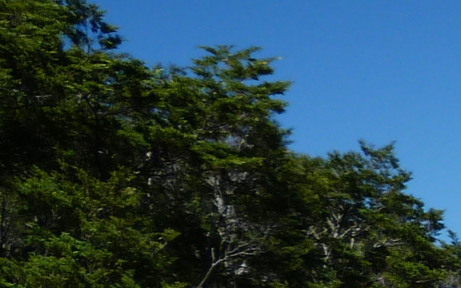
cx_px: 1145
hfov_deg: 10.5
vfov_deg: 7.6
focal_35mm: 169
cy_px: 447
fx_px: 2123
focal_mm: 5.3
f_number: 4
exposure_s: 1/200
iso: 80
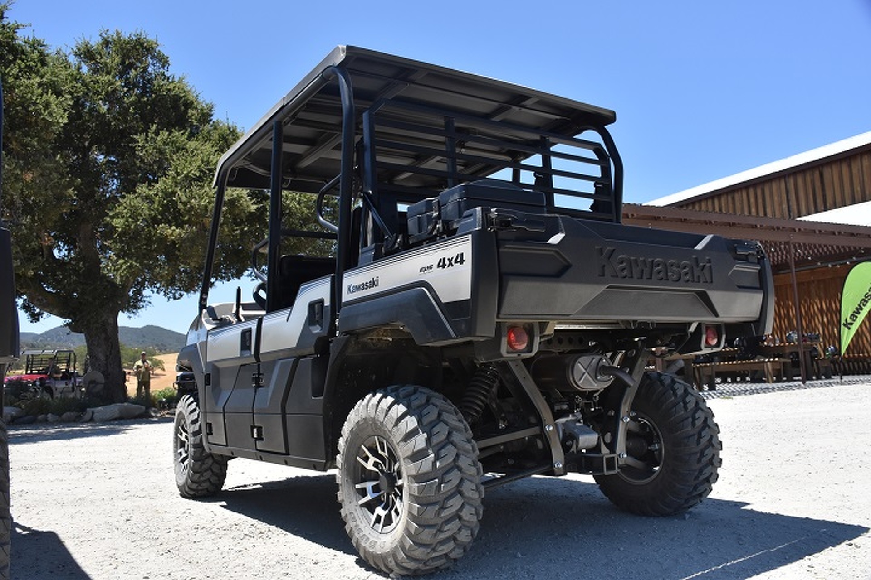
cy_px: 290
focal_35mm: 30
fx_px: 726
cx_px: 436
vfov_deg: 43.6
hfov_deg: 61.9
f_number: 8
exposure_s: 1/400
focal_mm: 20
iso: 800
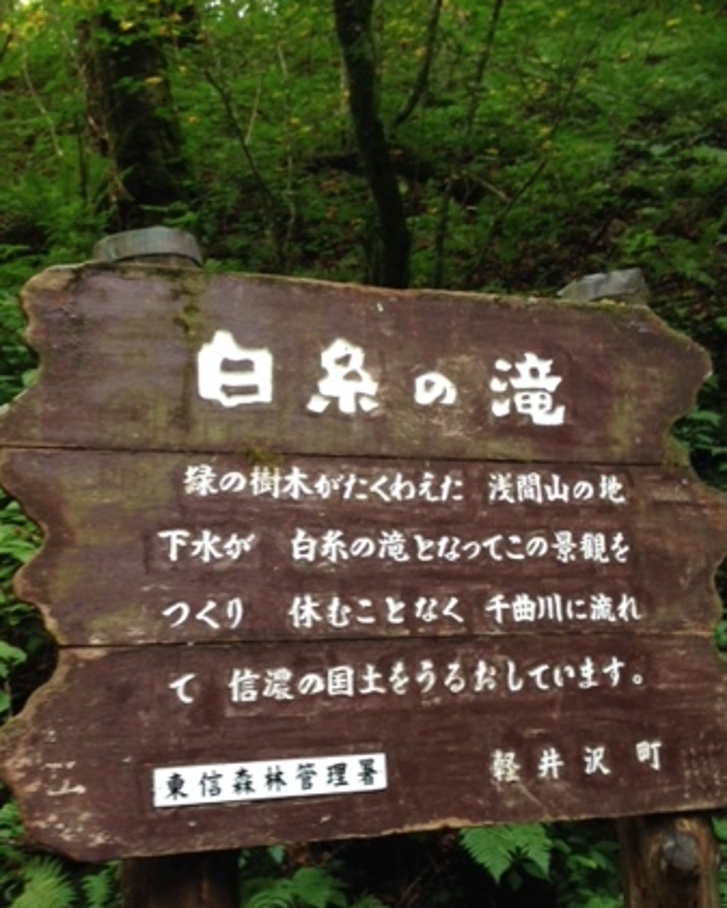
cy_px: 401
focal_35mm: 49
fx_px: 1317
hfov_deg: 30.8
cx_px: 378
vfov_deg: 38.0
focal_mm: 4.12
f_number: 2.4
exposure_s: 1/20
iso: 50
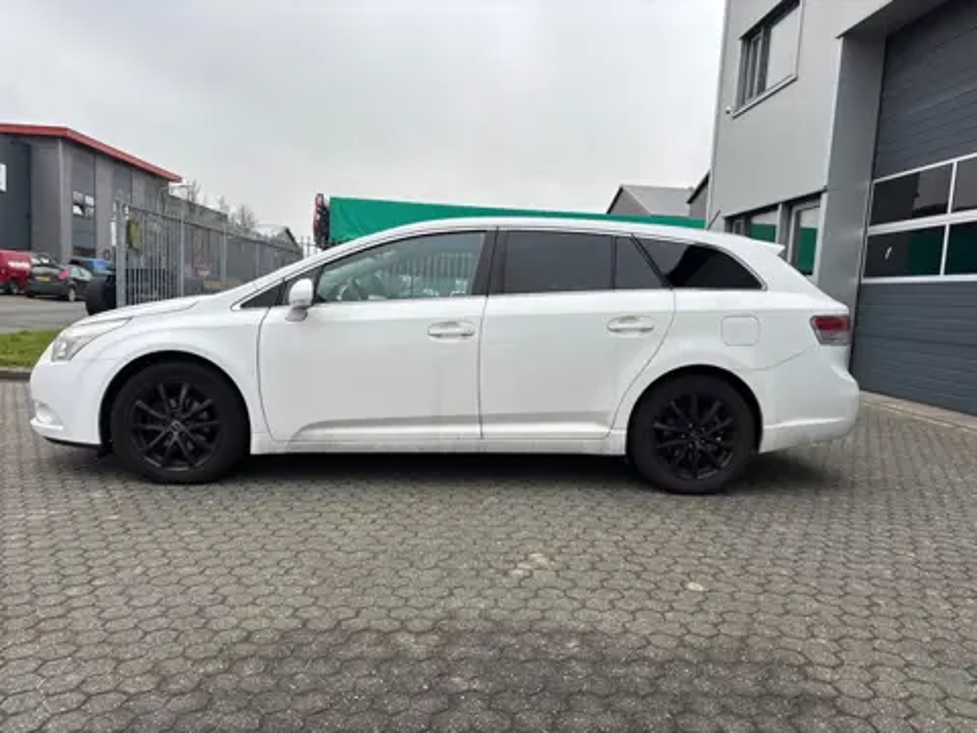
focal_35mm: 26
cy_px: 366
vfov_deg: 53.1
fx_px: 734
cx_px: 488
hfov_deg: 67.3
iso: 50
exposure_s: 1/679
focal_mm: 5.96
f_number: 1.6
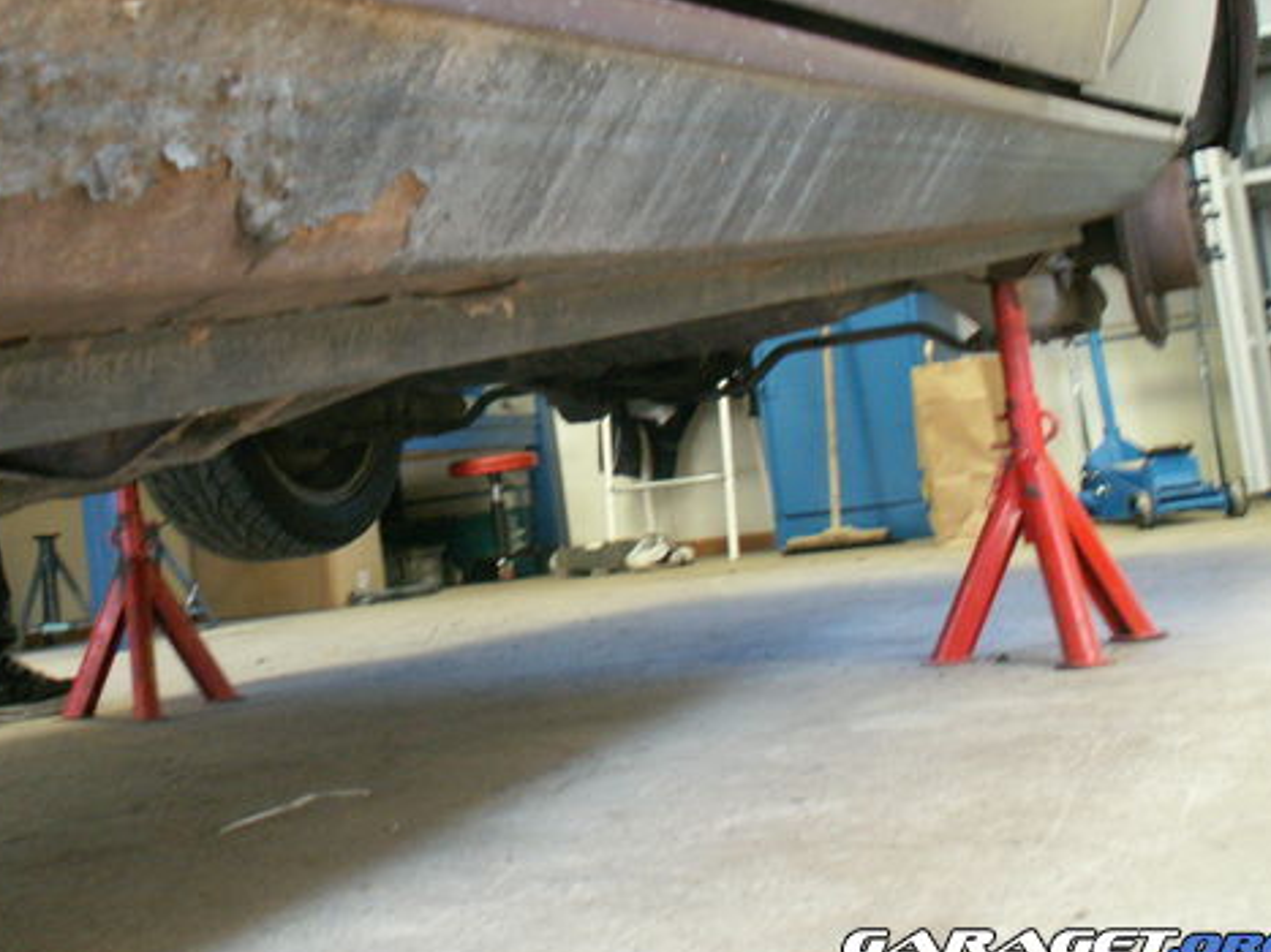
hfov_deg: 39.3
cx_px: 438
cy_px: 318
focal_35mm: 48
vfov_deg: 30.0
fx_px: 1762
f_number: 2.8
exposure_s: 1/8
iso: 160
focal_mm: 5.86
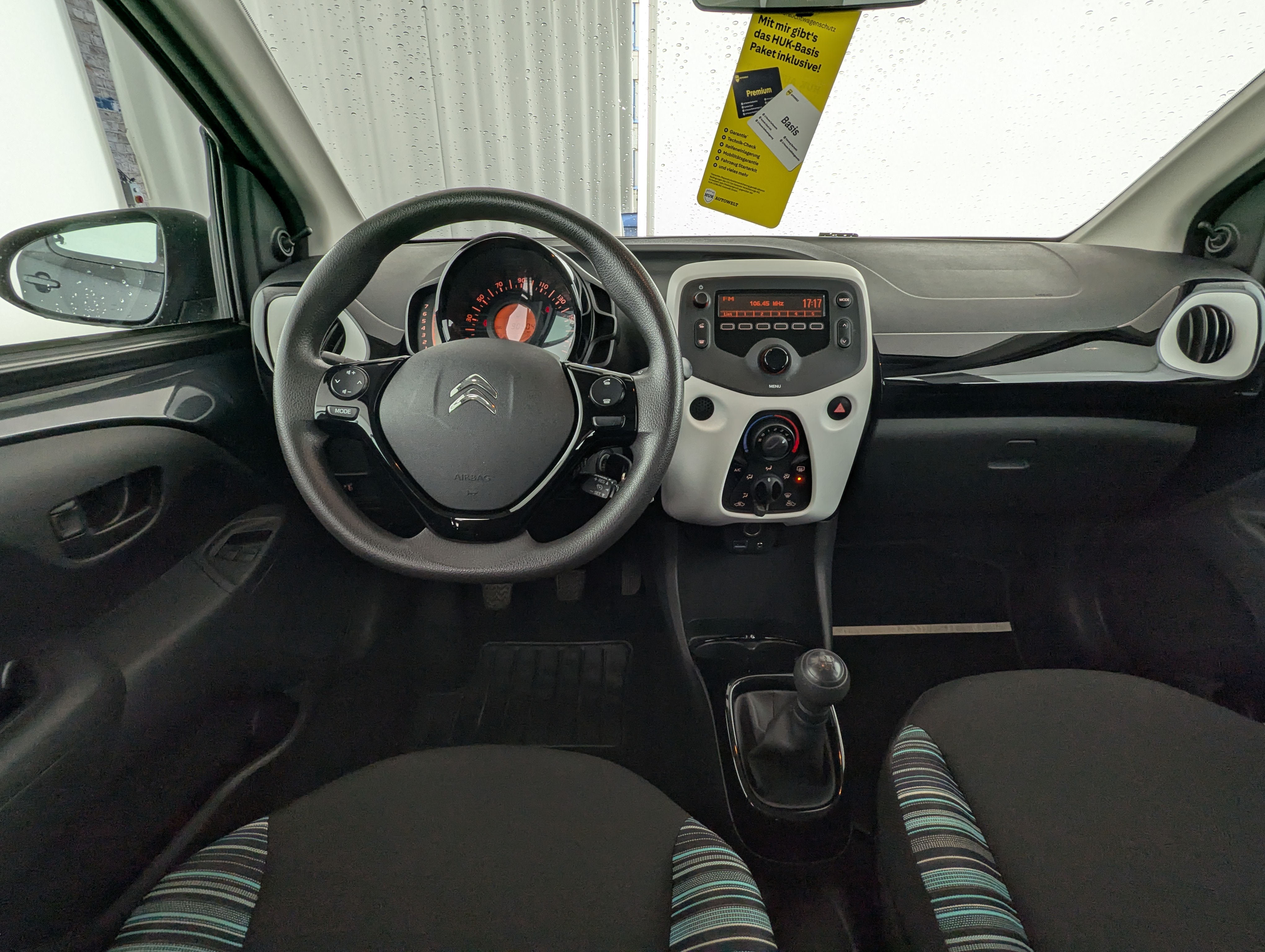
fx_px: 586
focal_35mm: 16
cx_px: 632
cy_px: 476
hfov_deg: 94.4
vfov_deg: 78.2
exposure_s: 1/84.5
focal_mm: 2.35
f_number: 2.2
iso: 70
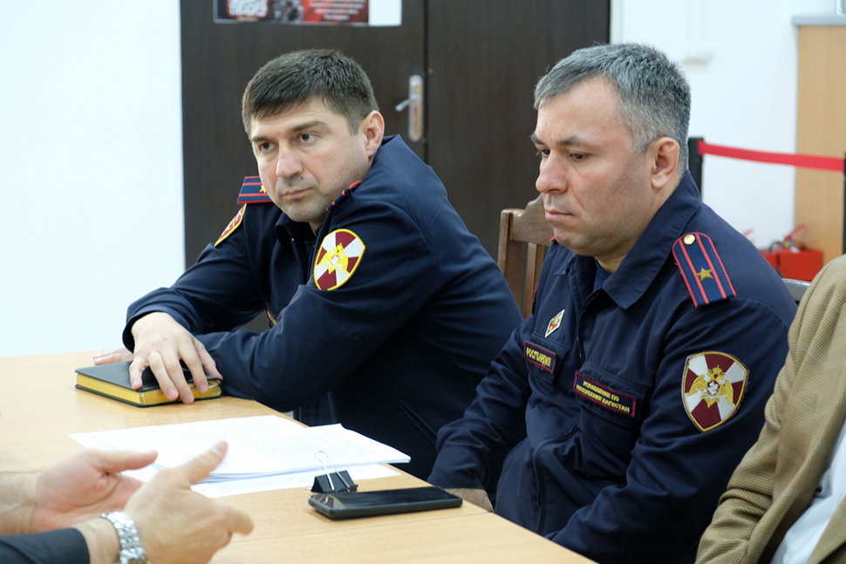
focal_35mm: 83
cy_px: 282
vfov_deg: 16.5
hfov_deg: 24.5
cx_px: 423
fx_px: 1951
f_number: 4
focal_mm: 55
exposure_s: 1/26
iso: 1000
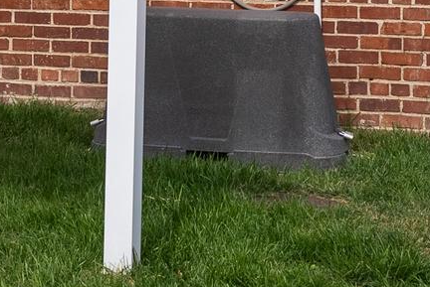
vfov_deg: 8.1
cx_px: 213
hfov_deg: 12.6
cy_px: -217
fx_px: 1953
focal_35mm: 163
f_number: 8
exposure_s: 1/400
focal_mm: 34.5
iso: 200
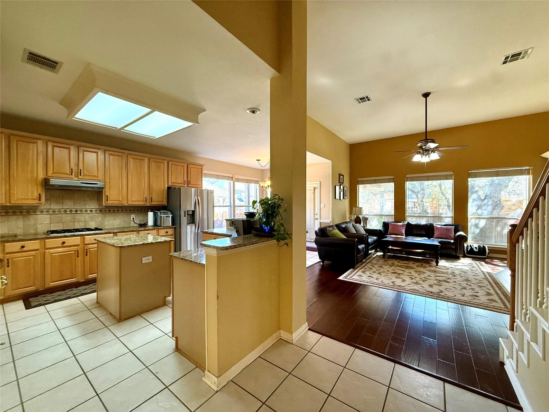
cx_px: 274
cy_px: 206
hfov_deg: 102.1
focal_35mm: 14
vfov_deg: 85.7
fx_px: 222
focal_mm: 2.22
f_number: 2.2
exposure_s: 1/120
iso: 320
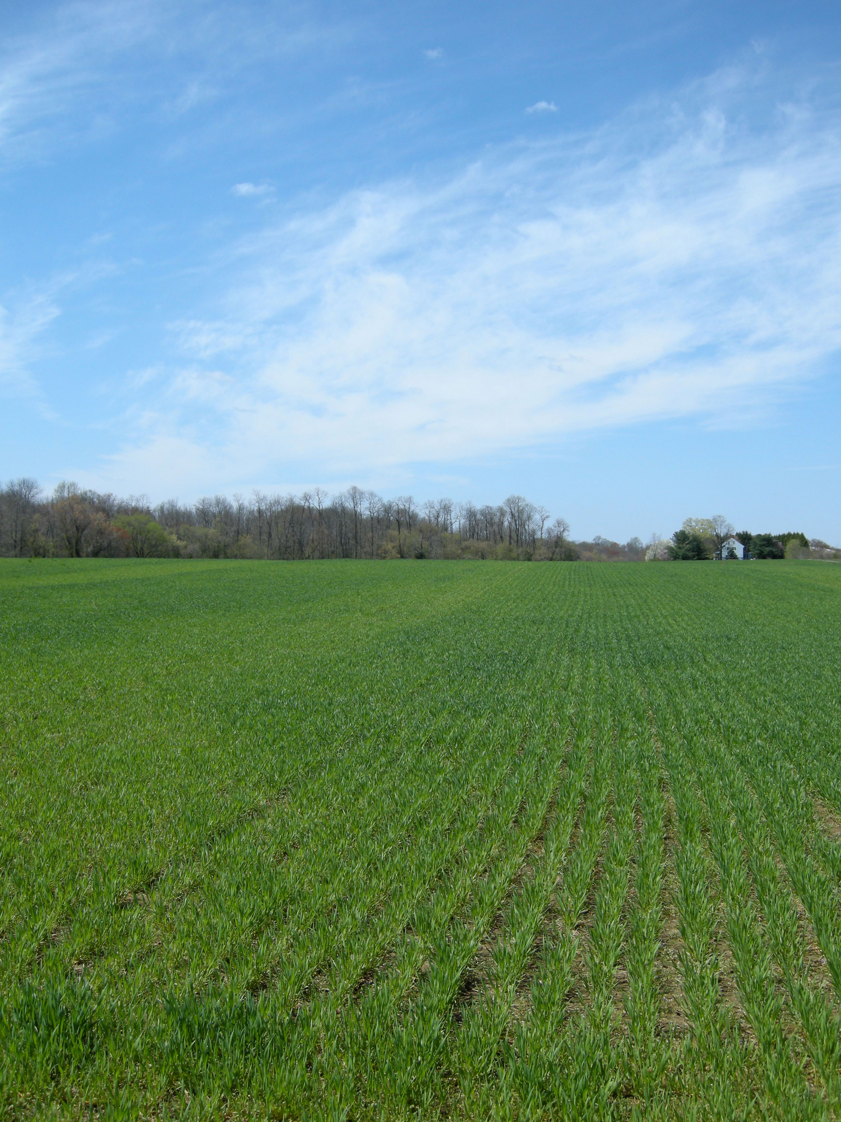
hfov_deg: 40.7
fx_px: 1134
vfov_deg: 52.6
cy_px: 561
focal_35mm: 35
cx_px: 420
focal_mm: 7.5
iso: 64
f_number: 3.4
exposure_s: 1/634
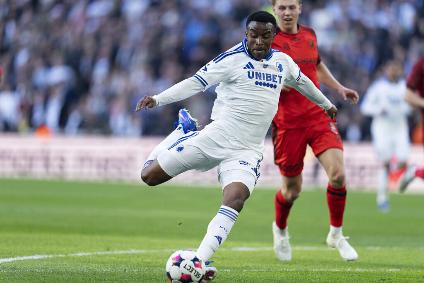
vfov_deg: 3.4
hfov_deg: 5.2
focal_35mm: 400
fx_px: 4711
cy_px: 142
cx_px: 212
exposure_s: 1/1250
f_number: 2.8
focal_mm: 400
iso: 800
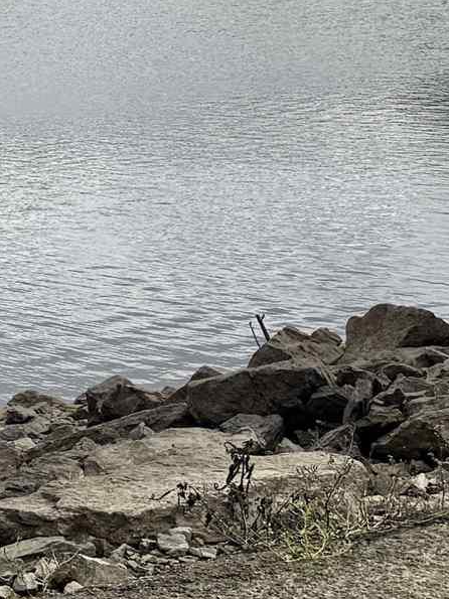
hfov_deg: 9.3
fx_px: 2145
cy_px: 29
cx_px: -935
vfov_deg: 15.7
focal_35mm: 124
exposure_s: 1/4167
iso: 80
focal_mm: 6.76
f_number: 1.78
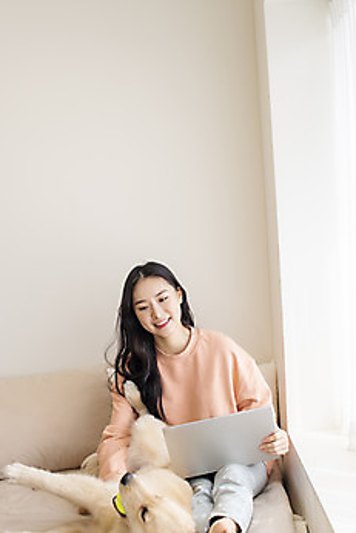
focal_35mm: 52
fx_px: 771
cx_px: 164
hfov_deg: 26.0
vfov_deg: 38.1
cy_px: 293
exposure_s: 1/320
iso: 250
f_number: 2.8
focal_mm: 30
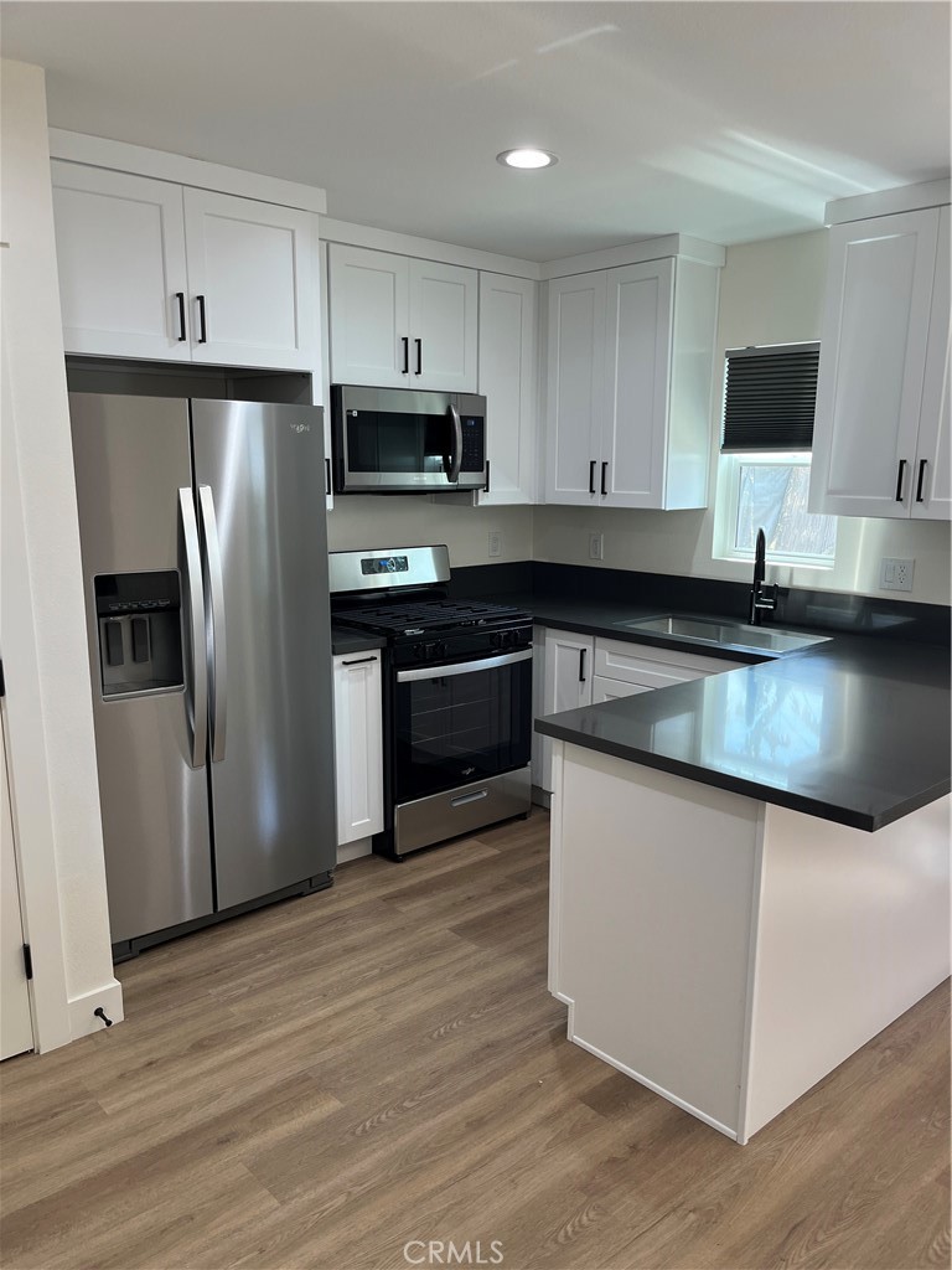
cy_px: 635
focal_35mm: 26
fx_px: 953
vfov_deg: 67.3
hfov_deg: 53.1
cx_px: 476
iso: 80
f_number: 1.6
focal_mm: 5.1
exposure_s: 1/120
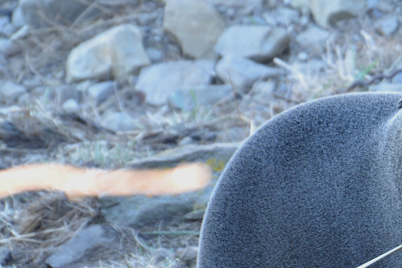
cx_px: 387
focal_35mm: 443
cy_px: 181
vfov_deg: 3.1
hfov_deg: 4.6
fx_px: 4951
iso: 100
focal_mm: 105
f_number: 5.6
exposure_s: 1/25
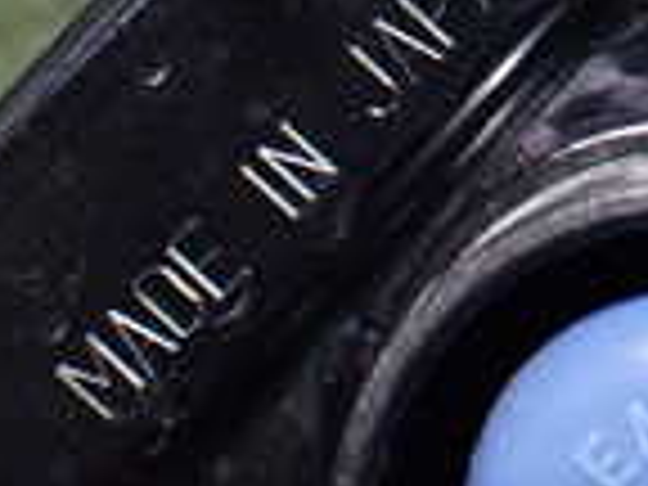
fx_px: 2340
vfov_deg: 11.6
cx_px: 860
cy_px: -117
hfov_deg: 15.0
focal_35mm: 125
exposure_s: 1/50
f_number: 2.3
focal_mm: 5.4
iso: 800
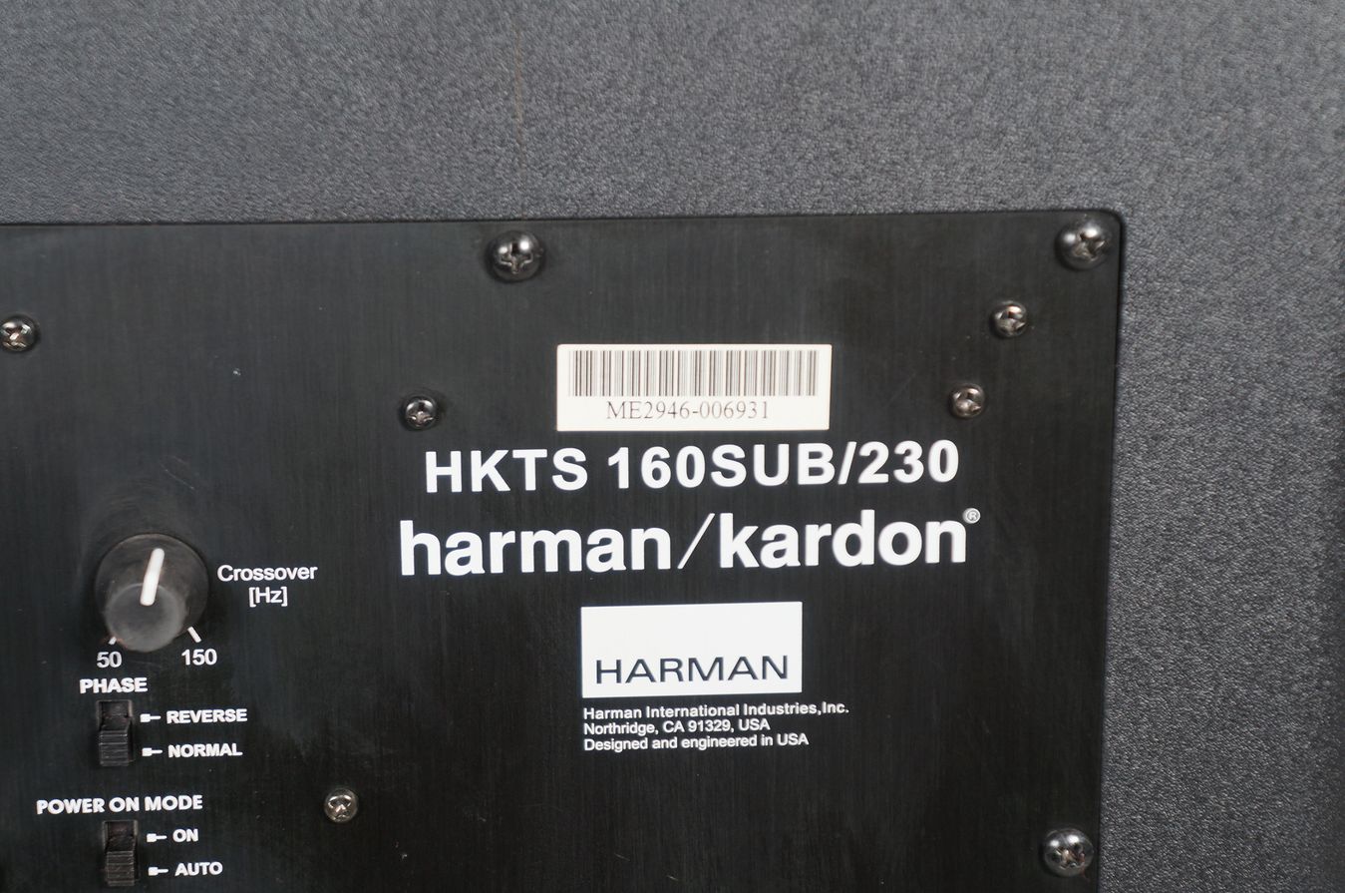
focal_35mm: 82
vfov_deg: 16.5
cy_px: 446
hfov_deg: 24.7
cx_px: 672
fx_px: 3077
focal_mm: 55
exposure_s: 1/20
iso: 200
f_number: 5.6
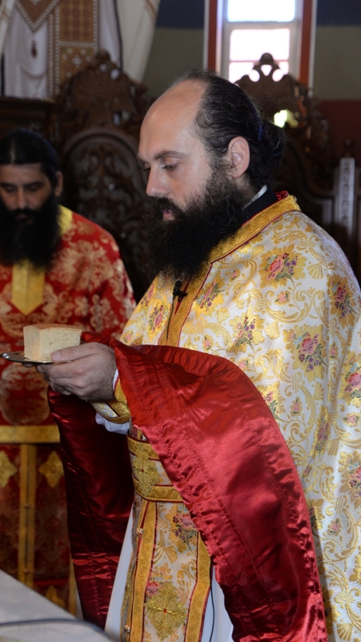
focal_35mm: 87
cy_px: 322
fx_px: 1481
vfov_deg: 24.5
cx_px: 159
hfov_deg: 13.9
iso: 1000
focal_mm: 82
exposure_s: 1/50
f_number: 6.3
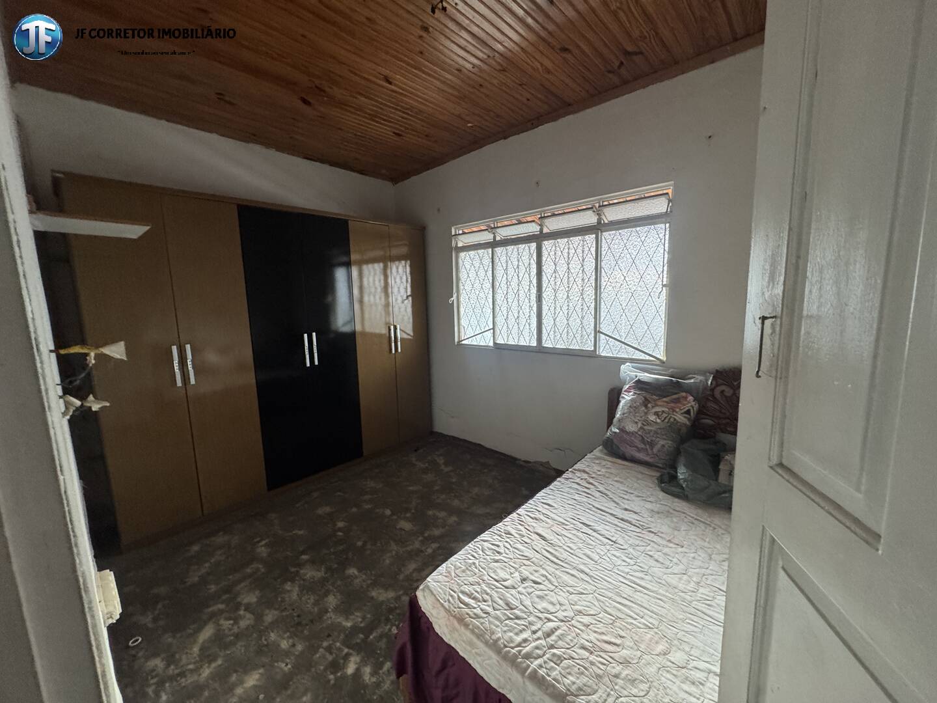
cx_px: 468
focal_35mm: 14
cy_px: 352
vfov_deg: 85.7
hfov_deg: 102.1
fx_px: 379
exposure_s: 1/74
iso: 320
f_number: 2.2
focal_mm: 2.22
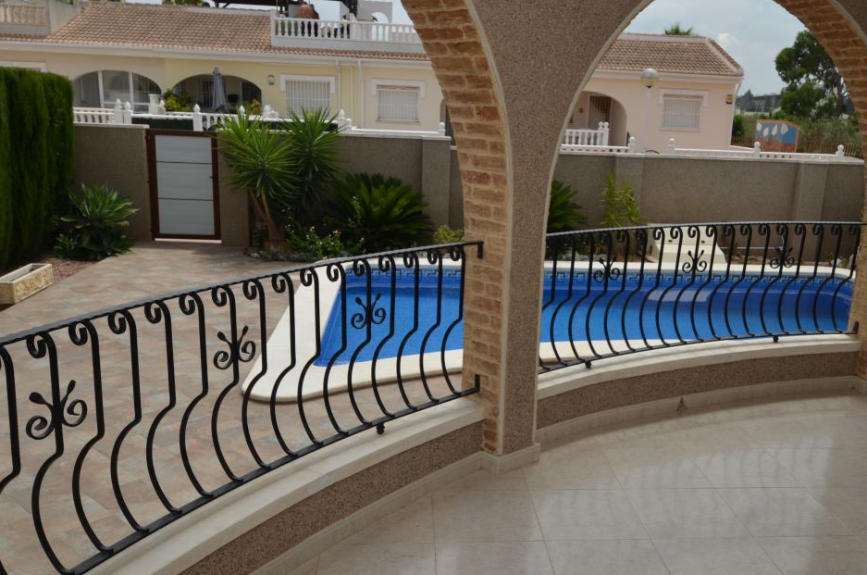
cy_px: 281
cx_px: 490
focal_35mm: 33
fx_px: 785
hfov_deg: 57.6
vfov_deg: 40.2
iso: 100
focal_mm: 17
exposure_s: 1/250
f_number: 9
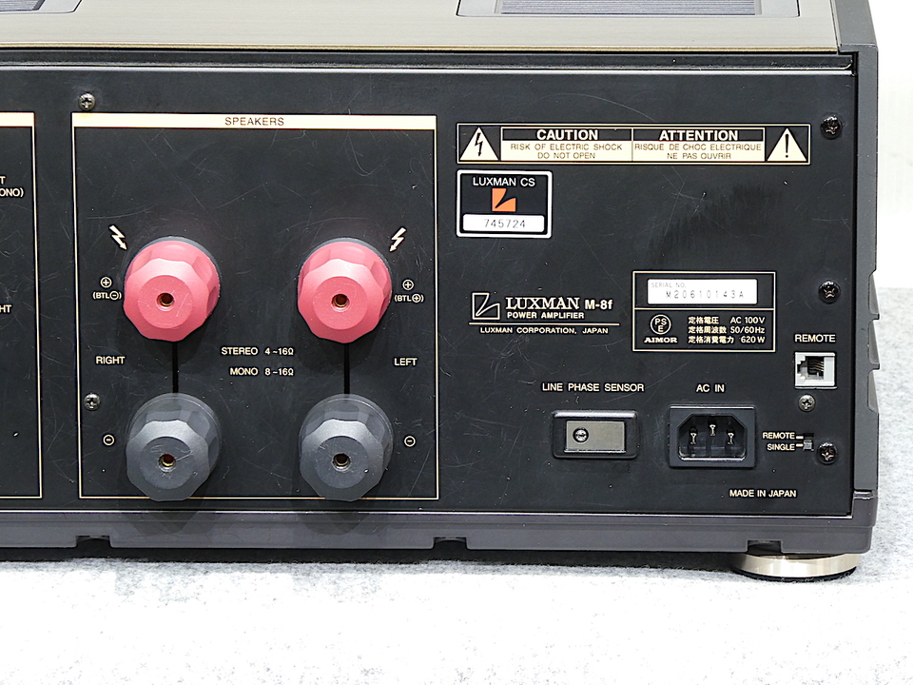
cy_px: 342
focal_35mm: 214
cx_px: 456
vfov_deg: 6.9
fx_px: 5644
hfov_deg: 9.2
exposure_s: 1/1.3
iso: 200
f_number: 7.1
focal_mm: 38.4
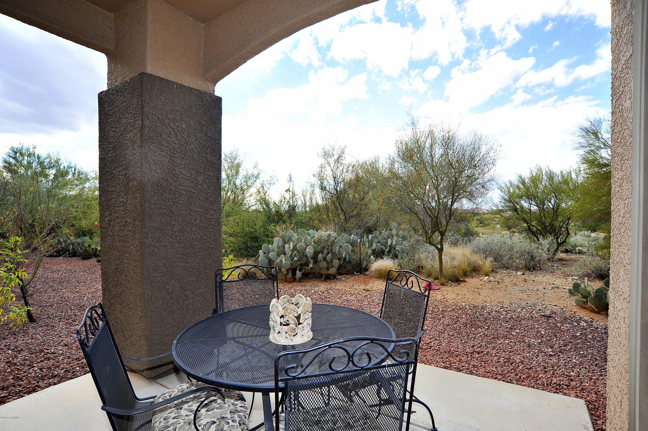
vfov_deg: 67.3
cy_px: 216
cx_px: 324
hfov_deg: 90.0
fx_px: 324
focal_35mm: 18
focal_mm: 18
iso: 320
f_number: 8
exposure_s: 1/320
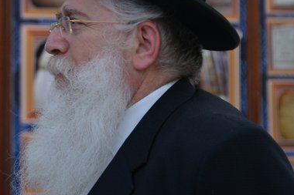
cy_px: 35
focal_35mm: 221
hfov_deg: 9.3
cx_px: 32
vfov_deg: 6.2
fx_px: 1804
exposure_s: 1/50
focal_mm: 70
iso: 640
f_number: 4.5
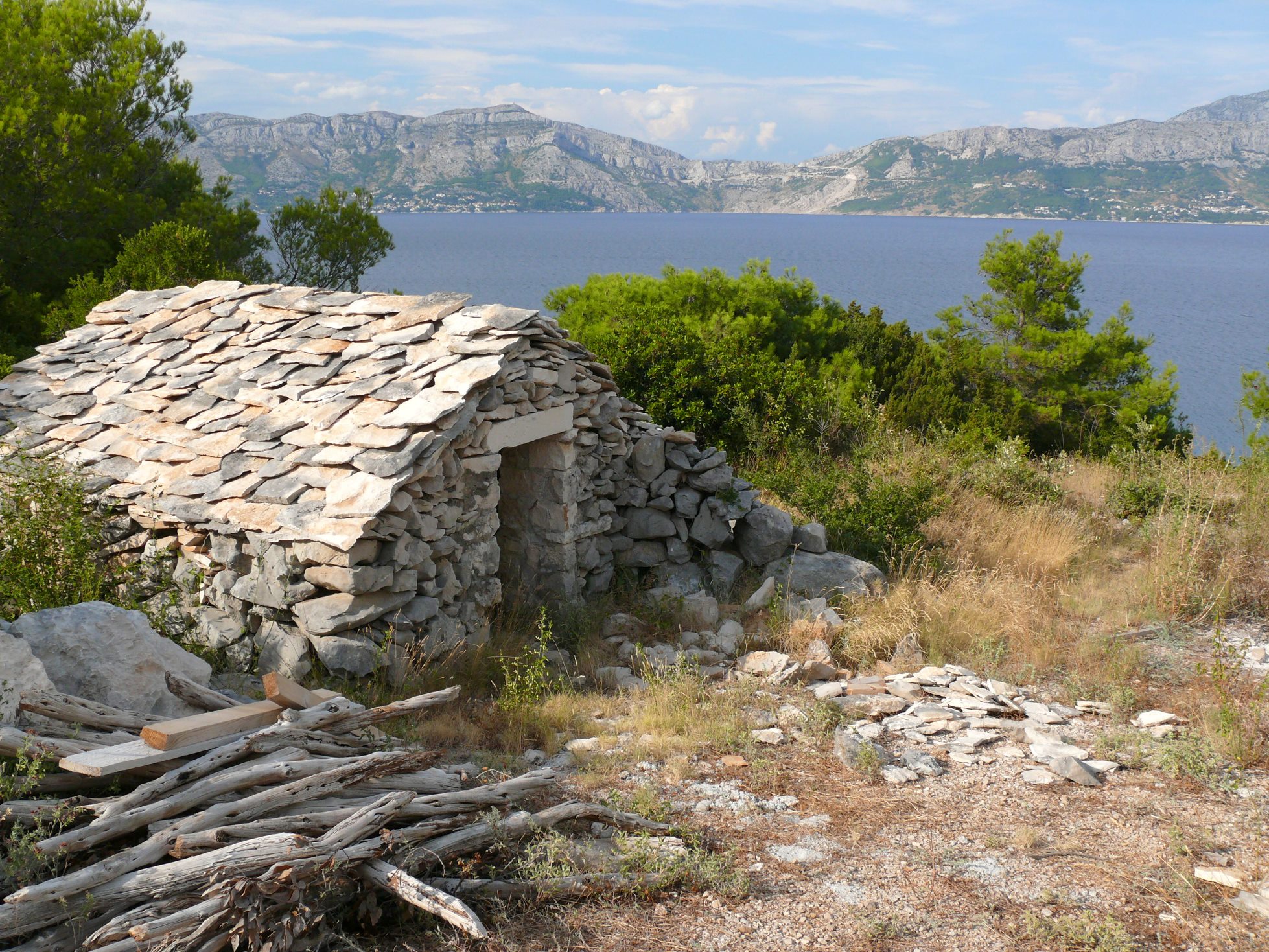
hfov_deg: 52.6
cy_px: 476
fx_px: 1283
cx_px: 634
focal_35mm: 35
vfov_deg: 40.7
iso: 100
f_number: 4.5
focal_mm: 7.4
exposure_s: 1/250
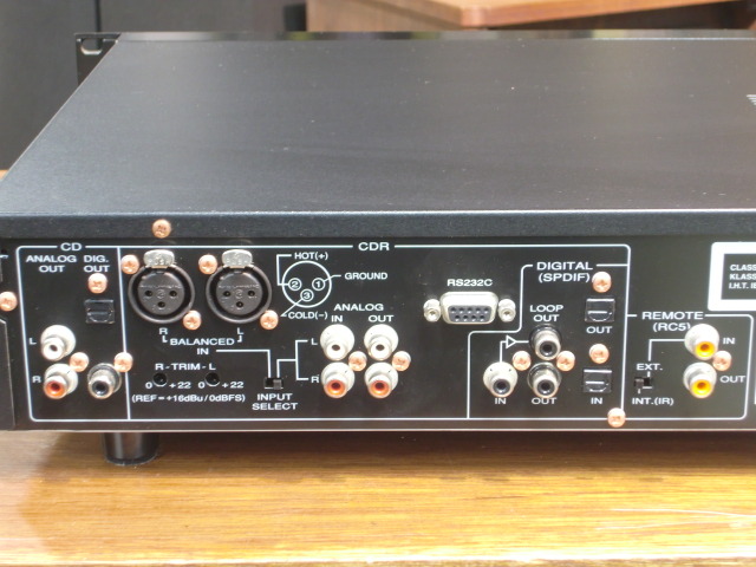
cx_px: 378
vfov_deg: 18.7
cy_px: 284
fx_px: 1725
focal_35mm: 79
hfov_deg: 24.7
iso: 200
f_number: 4.6
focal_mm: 13.9
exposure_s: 1/2
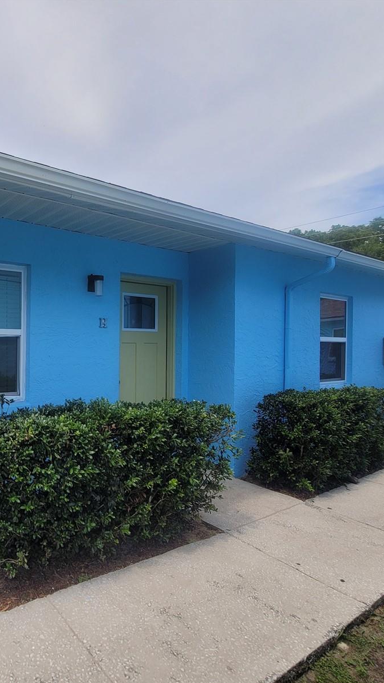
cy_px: 342
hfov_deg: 51.3
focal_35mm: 19
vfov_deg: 89.6
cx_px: 35
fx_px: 344
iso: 64
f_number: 2.2
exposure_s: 1/1387
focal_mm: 2.2
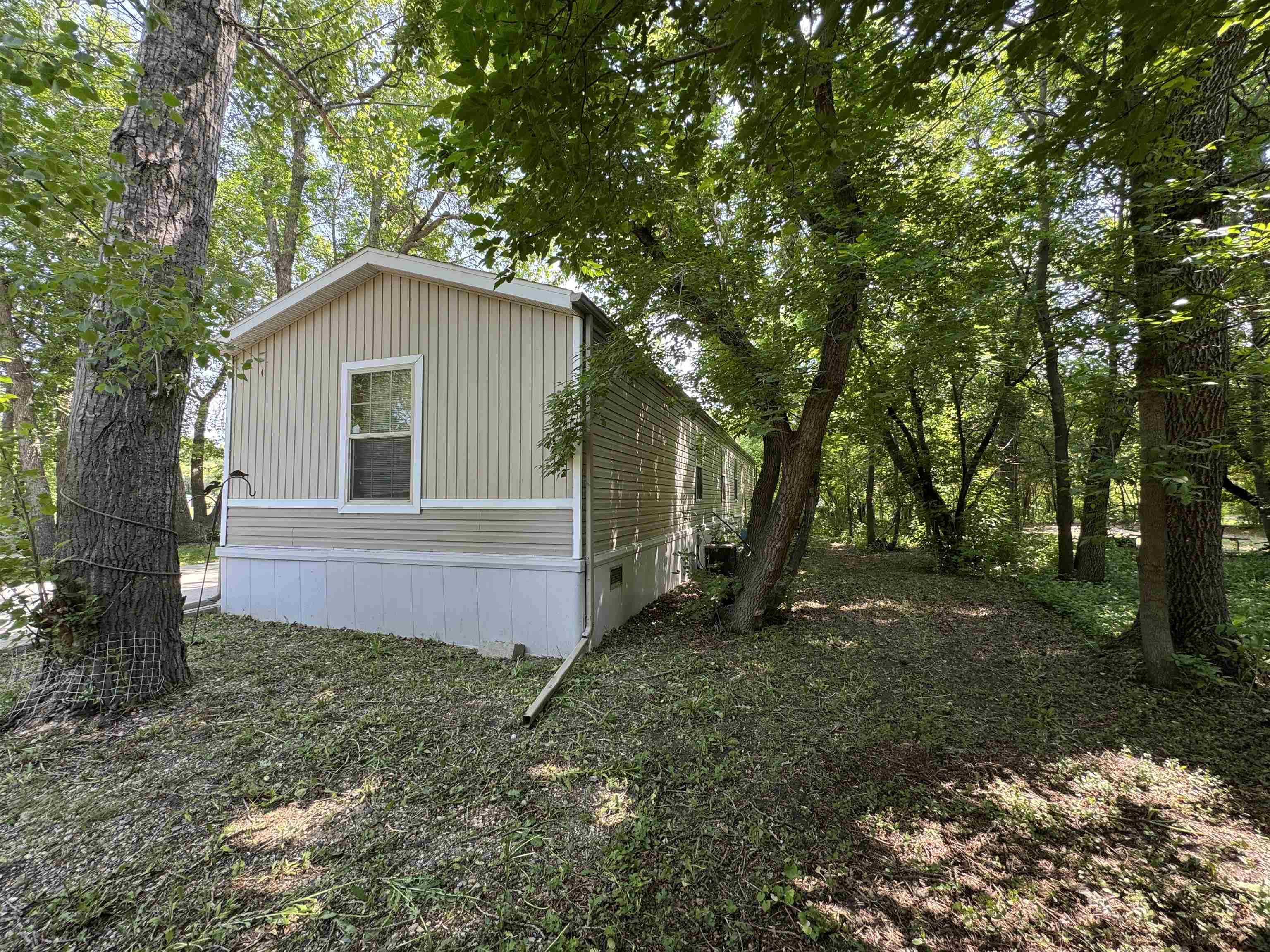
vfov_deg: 85.7
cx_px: 635
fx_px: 514
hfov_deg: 102.1
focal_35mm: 14
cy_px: 476
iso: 50
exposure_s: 1/99
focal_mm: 2.22
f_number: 2.2
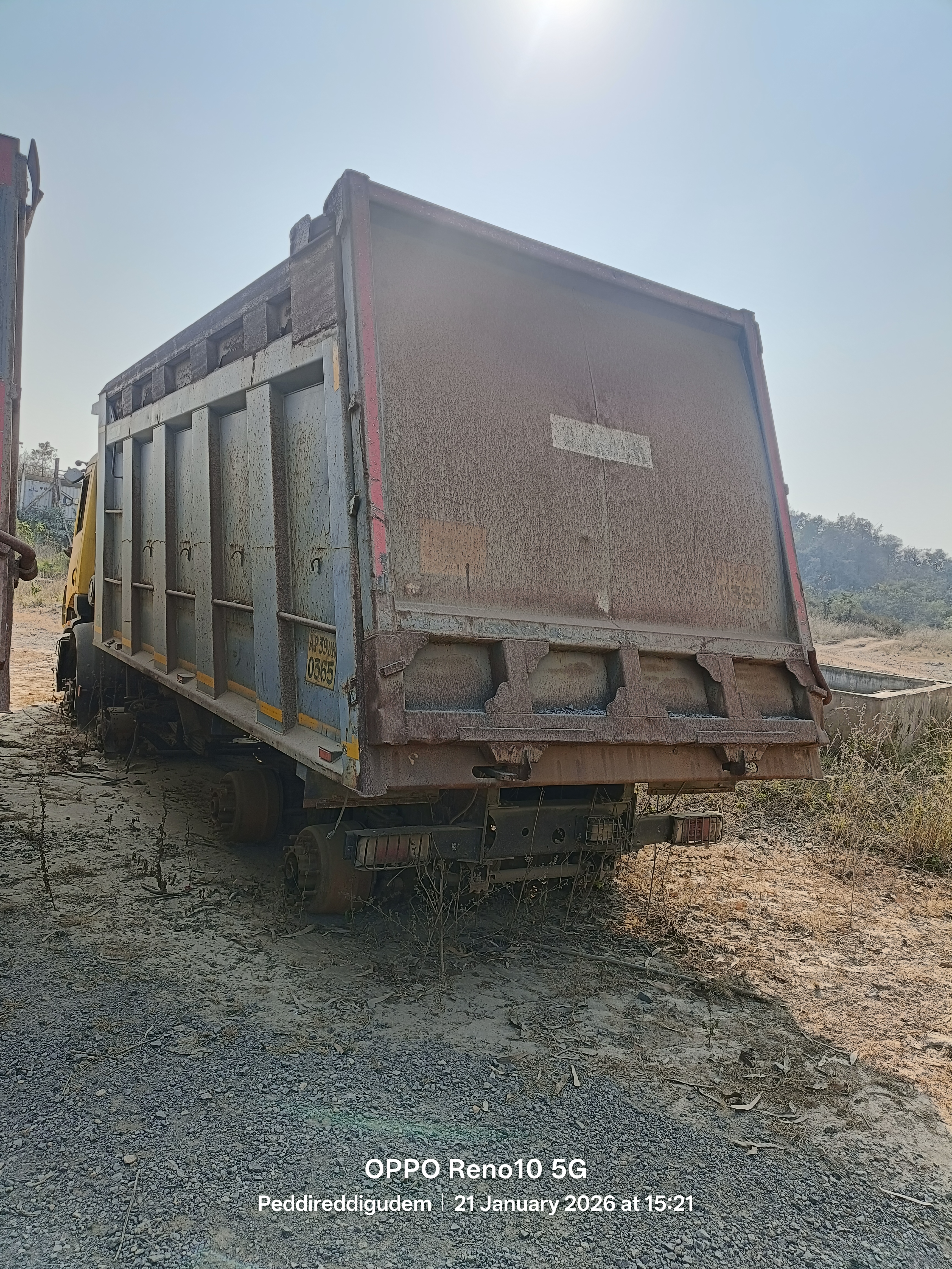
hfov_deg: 54.9
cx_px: 476
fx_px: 917
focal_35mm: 25
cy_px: 634
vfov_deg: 69.4
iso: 50
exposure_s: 1/342
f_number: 1.7
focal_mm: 4.7
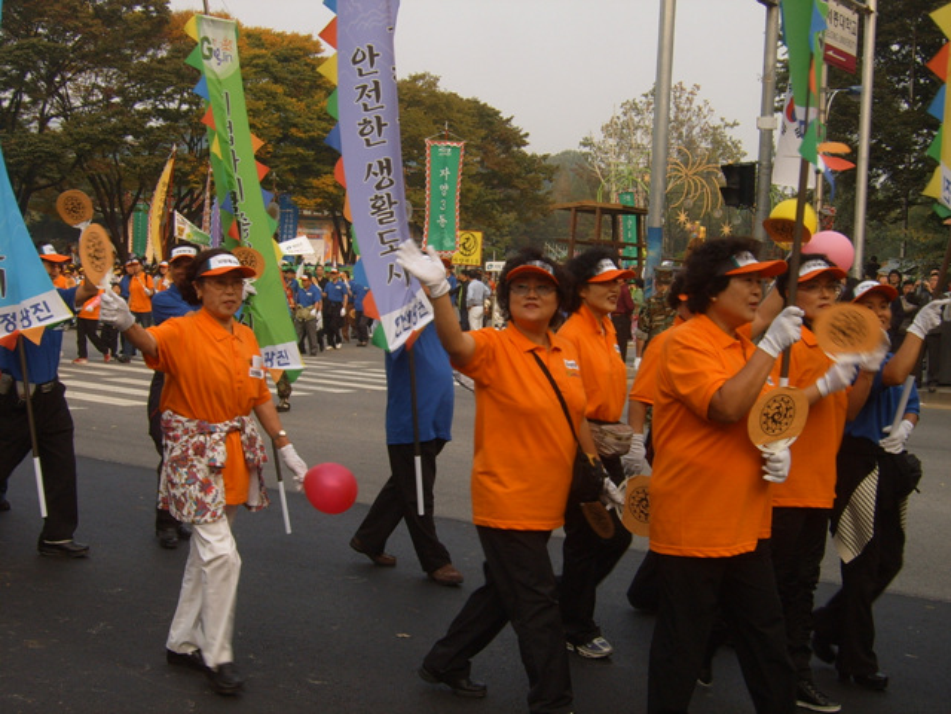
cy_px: 357
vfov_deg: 32.2
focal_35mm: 45
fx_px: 1236
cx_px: 476
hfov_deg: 42.1
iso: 50
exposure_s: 1/125
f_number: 6.4
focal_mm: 7.5
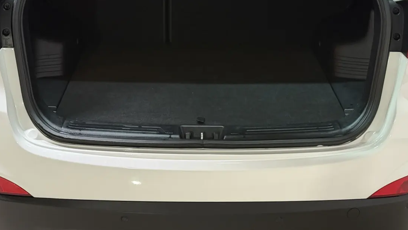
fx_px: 747
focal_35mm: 69
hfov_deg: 30.6
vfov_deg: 17.3
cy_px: 34
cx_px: 202
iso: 400
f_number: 1.78
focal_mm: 6.76
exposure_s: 1/25
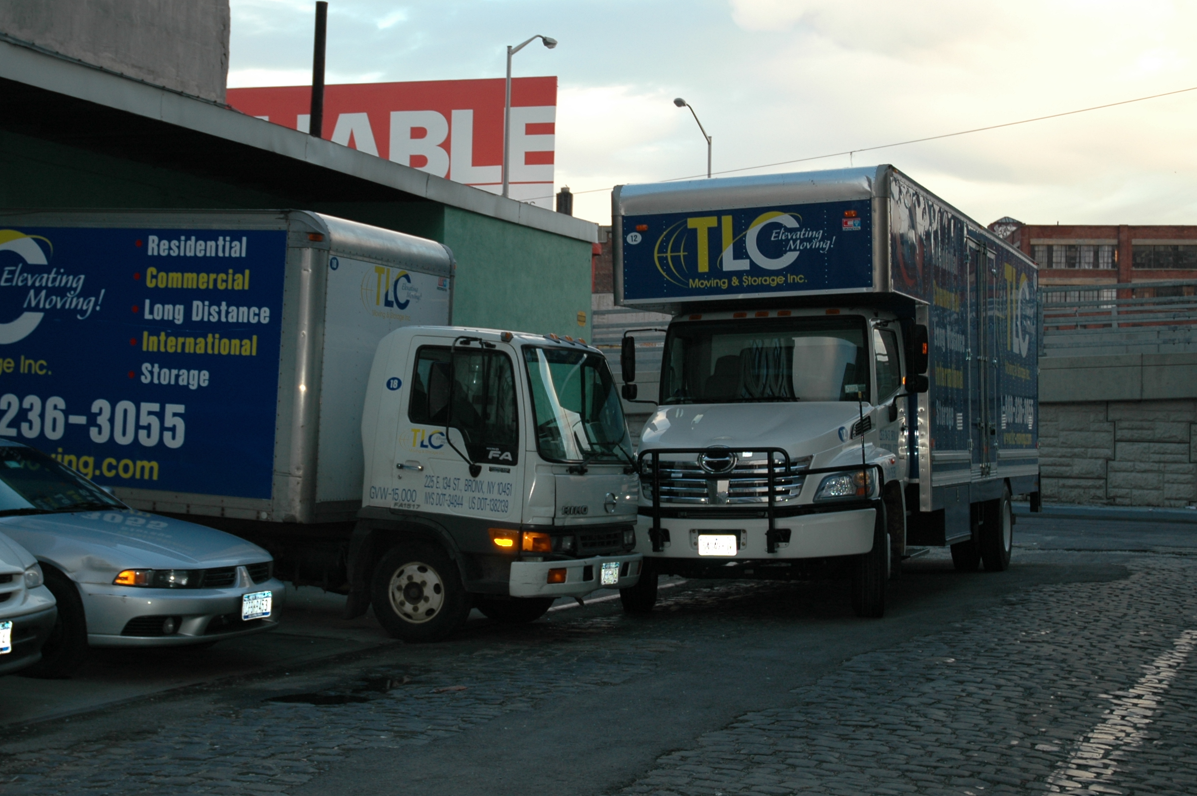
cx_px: 480
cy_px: 337
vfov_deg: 23.5
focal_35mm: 58
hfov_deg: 34.6
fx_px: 1914
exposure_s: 1/100
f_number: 4
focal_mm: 31
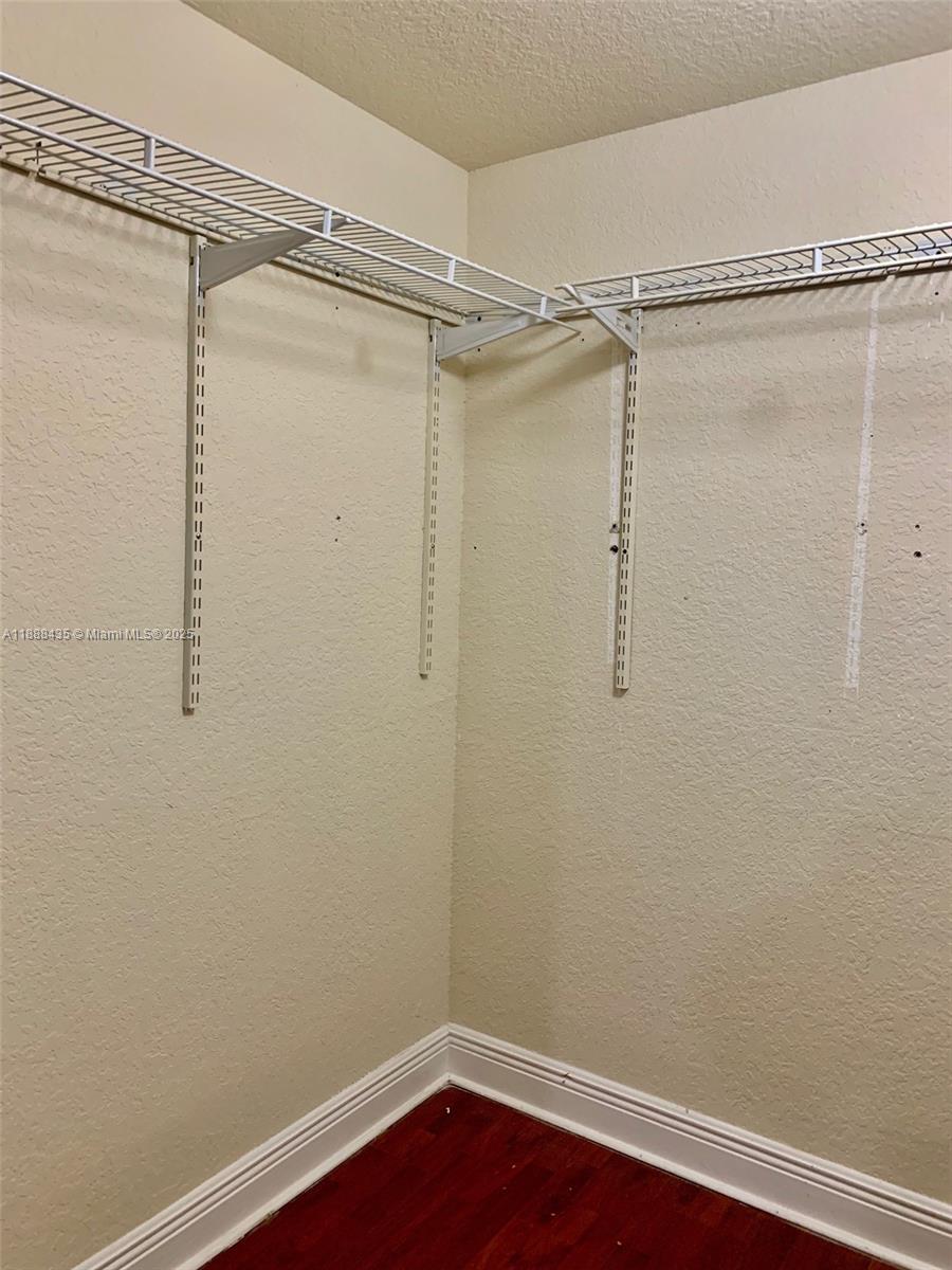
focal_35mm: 26
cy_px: 635
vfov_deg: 67.3
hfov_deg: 53.1
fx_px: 953
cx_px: 476
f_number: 1.8
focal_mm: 4.25
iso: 160
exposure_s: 1/60
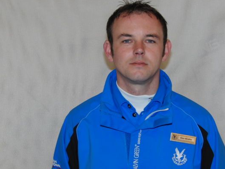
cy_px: 84
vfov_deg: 16.3
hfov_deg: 21.5
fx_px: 592
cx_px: 123
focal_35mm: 91
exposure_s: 1/60
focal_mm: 15.1
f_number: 2.9
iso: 100
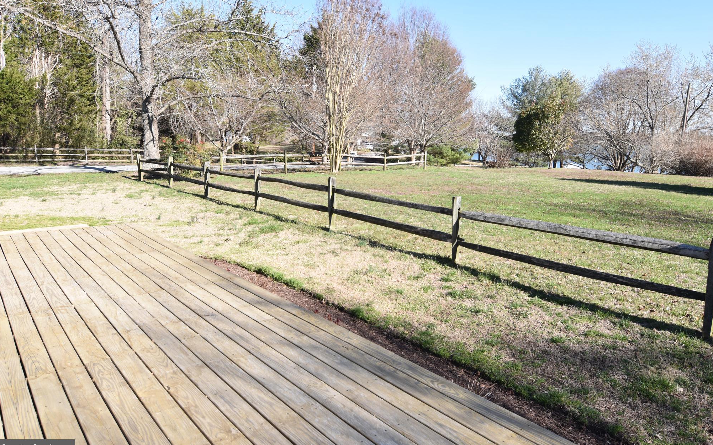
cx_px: 360
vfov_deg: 49.3
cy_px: 223
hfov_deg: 72.6
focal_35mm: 25
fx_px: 486
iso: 100
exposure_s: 1/200
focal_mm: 16
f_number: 7.1
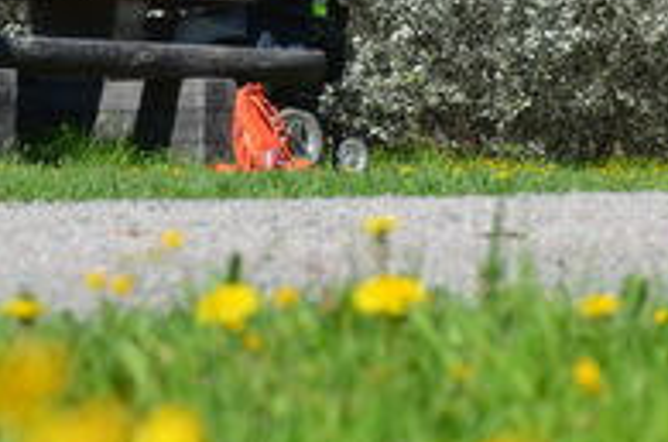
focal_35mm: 246
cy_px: -41
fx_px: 4554
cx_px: 271
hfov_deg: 8.4
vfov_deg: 5.5
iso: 400
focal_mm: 50
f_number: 6.3
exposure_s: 1/1600
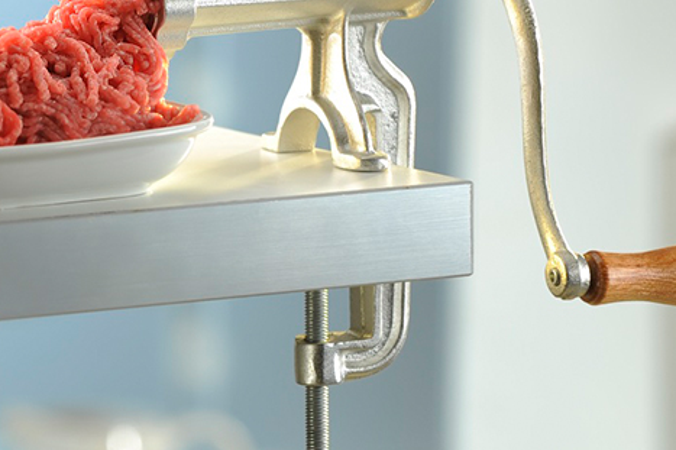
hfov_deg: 5.9
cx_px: 98
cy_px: 37
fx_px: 6513
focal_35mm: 347
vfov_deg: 4.0
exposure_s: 1/200
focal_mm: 135
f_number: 4
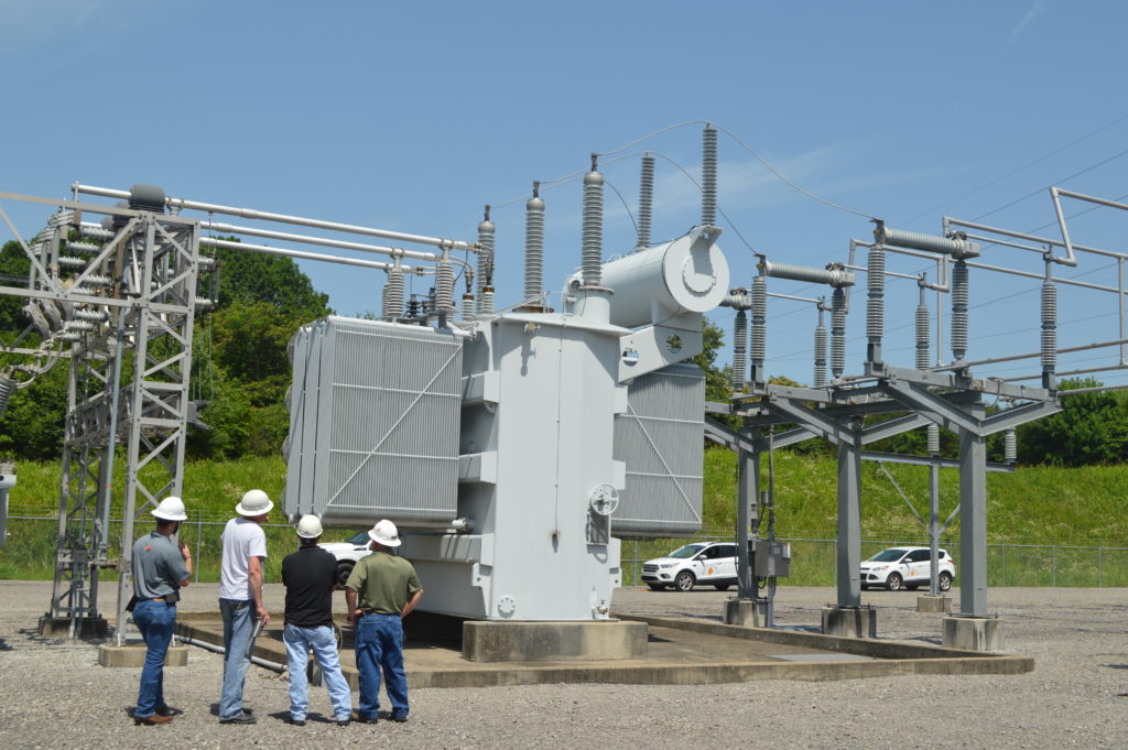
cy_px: 375
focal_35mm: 39
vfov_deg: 34.2
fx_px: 1221
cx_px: 564
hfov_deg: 49.6
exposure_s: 1/320
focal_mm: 26
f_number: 9
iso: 100
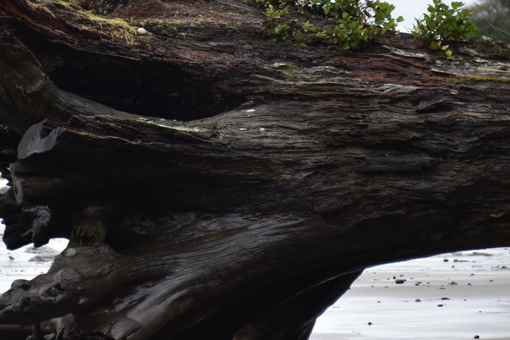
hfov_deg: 5.6
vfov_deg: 3.8
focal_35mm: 365
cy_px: 105
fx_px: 5172
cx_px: 186
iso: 640
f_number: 5.6
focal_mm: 210
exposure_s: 1/500
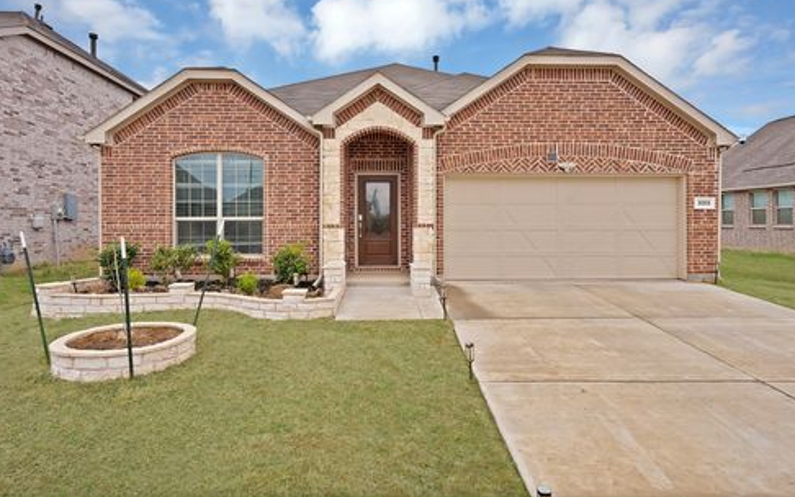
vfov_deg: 57.2
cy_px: 226
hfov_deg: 82.3
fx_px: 455
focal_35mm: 21
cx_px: 391
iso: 640
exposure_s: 1/80
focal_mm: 20
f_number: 9
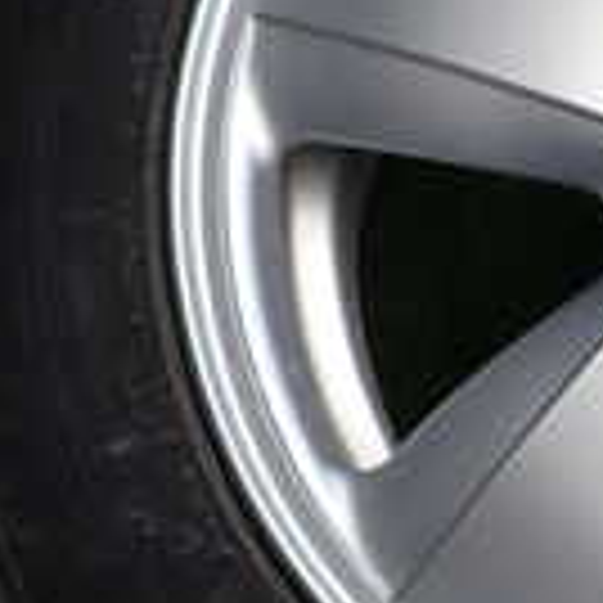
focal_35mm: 99
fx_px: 1951
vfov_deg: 17.5
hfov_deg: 16.2
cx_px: 868
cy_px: 234
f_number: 2.8
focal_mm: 4.5
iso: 100
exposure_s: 1/500
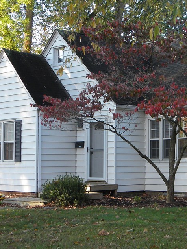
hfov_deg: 19.0
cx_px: 172
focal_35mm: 76
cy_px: 133
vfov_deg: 25.6
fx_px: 547
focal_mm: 8.6
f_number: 3.9
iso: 110
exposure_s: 1/107
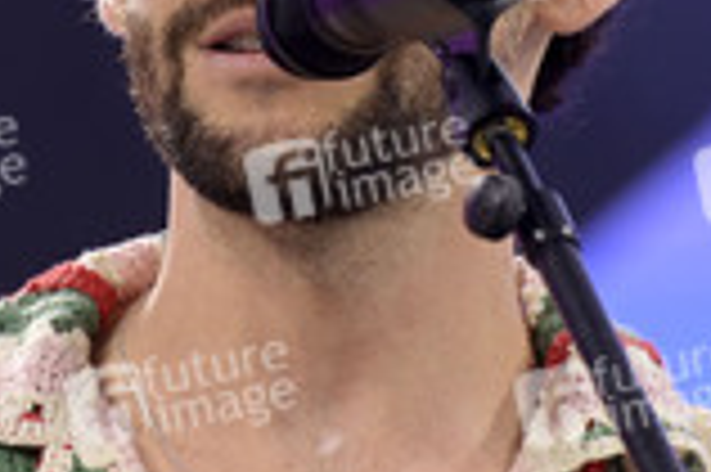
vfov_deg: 1.0
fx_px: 26970
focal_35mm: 1367
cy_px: 58
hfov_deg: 1.5
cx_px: 241
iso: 1600
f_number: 6.3
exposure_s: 1/500
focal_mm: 480
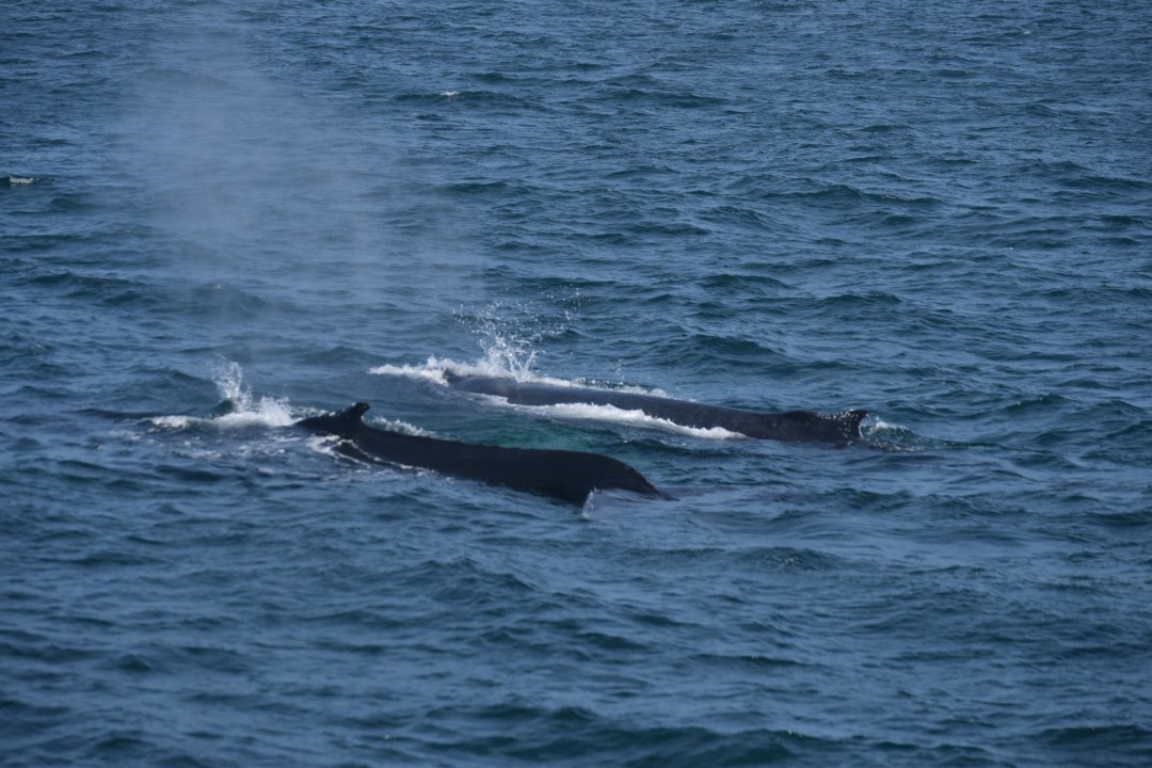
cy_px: 384
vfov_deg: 7.6
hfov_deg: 11.4
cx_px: 576
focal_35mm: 180
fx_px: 5760
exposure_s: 1/1600
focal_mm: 120
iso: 200
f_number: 5.6
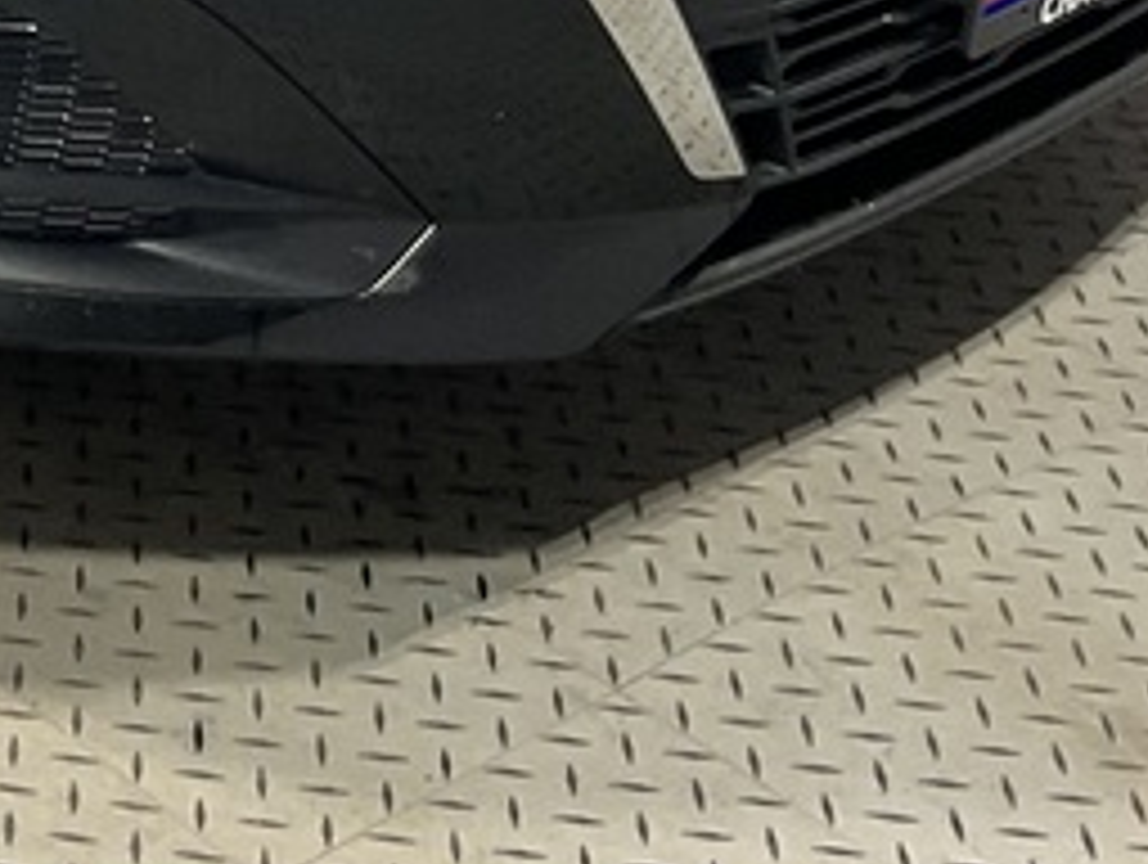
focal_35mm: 109
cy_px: -616
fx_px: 3620
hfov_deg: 16.5
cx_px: -558
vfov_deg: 12.6
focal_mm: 3
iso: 64
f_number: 1.8
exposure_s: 1/50
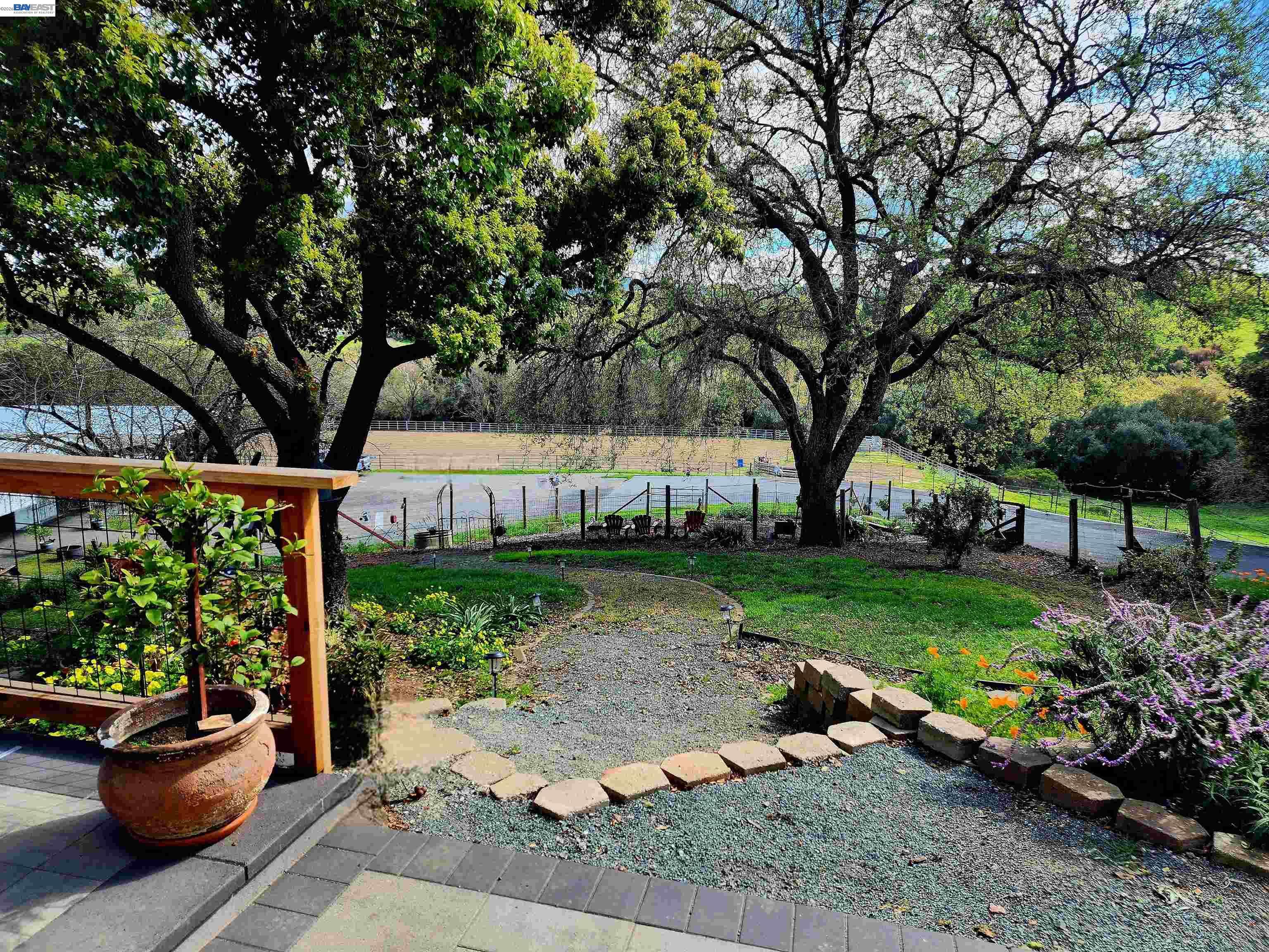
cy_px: 476
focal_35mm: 23
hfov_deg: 73.9
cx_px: 634
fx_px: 843
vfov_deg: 58.9
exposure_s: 1/303
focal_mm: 6.4
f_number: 1.8
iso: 12
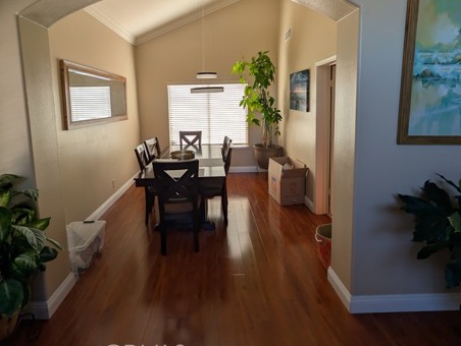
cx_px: 219
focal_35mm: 17
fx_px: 227
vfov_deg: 73.2
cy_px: 124
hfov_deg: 90.9
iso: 59
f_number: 1.7
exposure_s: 1/685
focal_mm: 2.02
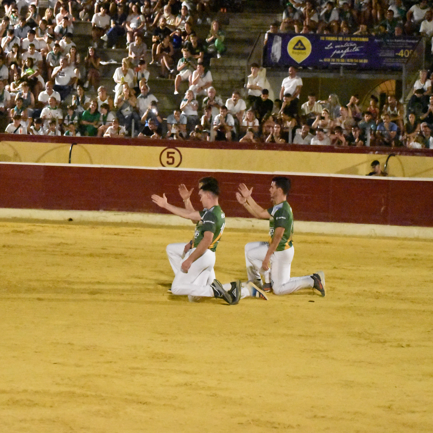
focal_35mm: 134
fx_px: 1896
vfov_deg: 13.0
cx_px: 167
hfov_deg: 13.0
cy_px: 217
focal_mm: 70
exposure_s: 1/400
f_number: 5
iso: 25600
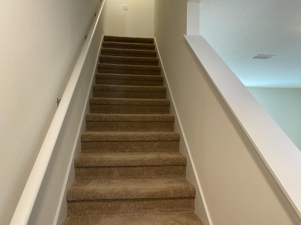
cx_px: 150
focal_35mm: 26
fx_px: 226
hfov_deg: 67.3
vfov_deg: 53.1
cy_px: 112
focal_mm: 4.25
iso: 125
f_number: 1.8
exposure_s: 1/60
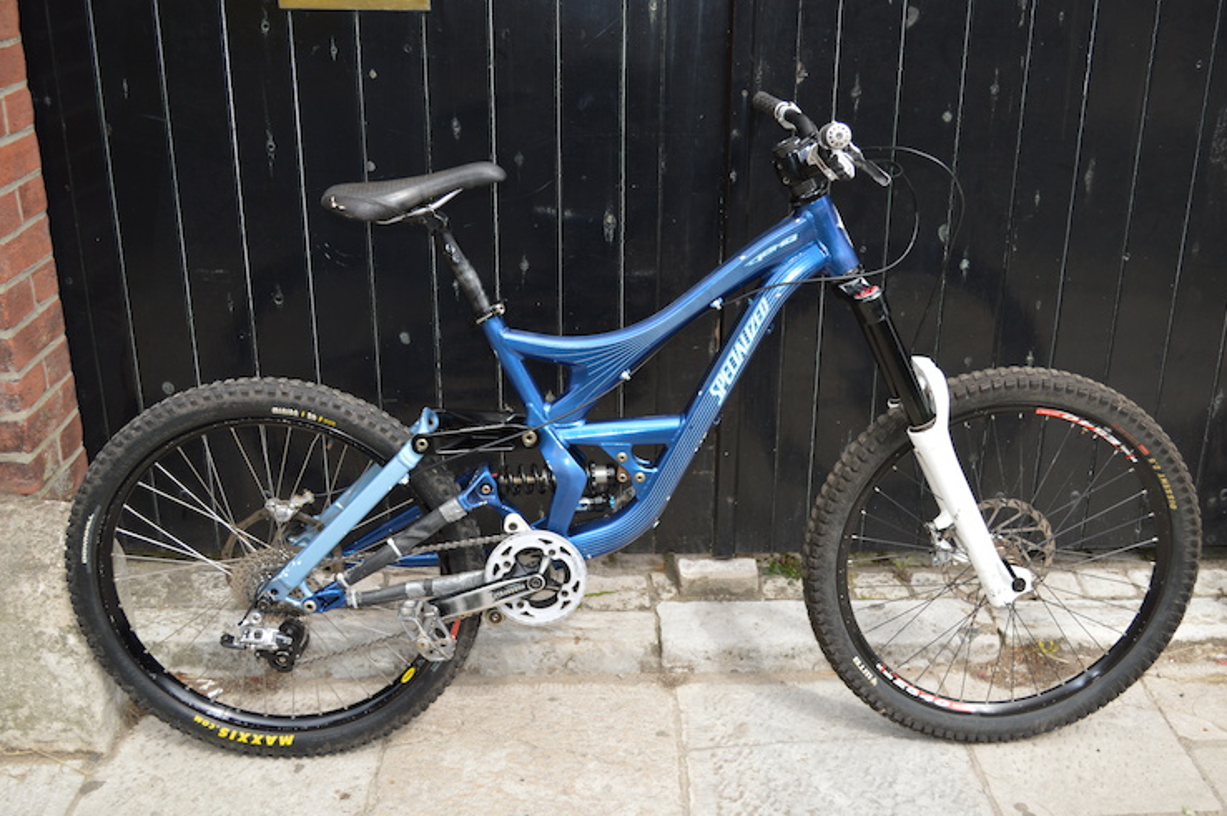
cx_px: 663
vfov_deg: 34.2
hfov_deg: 49.5
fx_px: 1328
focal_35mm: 39
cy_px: 410
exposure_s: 1/200
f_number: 4
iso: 100
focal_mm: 24
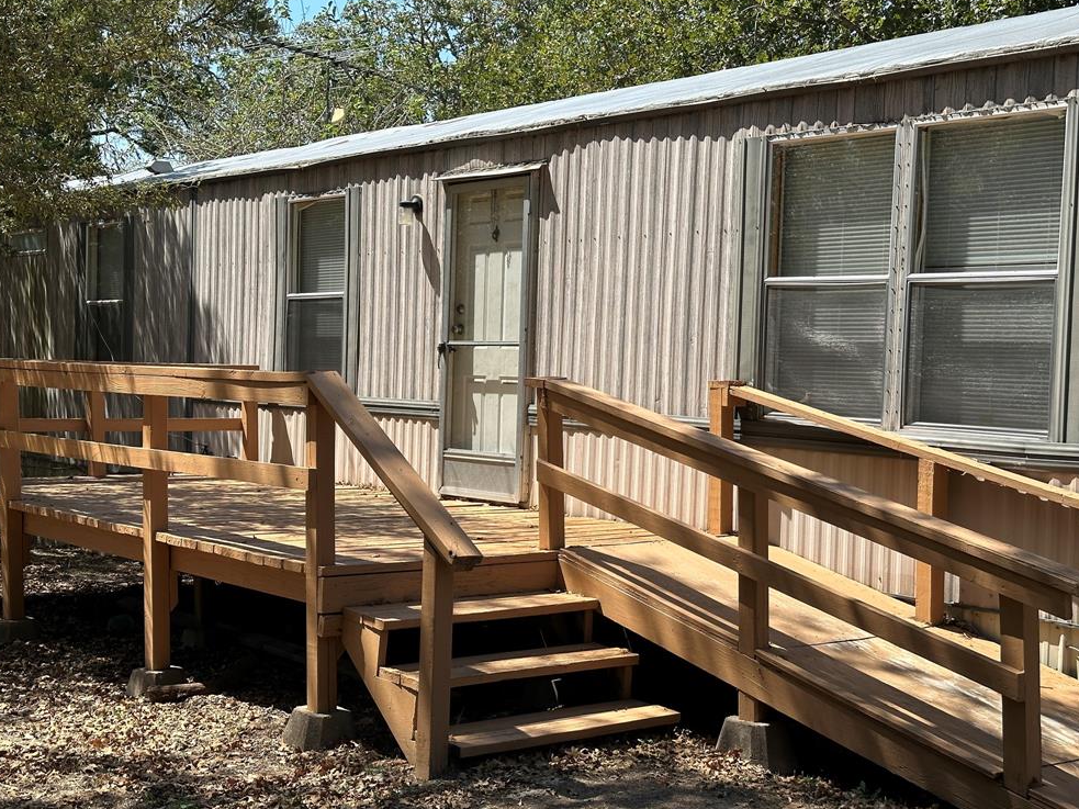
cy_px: 405
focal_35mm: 50
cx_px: 531
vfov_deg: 29.1
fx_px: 1558
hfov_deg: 38.2
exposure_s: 1/2597
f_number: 1.78
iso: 64
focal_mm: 6.86
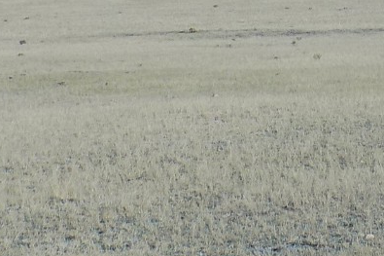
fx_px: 1695
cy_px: -95
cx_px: 376
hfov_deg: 12.8
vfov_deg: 8.5
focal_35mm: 159
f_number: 4
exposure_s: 1/800
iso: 80
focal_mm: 10.5
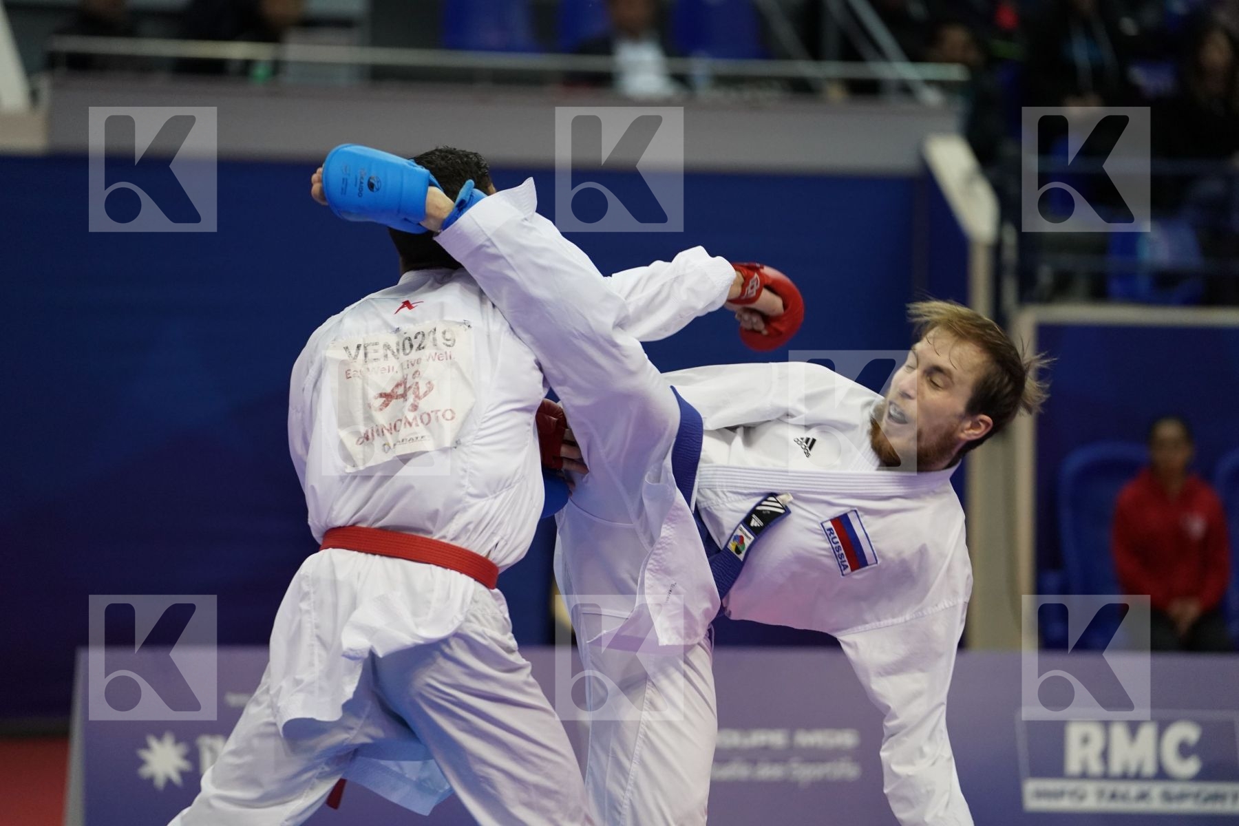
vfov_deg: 8.2
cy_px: 413
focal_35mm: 168
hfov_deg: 12.2
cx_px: 620
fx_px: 5782
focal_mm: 168
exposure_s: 1/1000
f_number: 2.8
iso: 3200
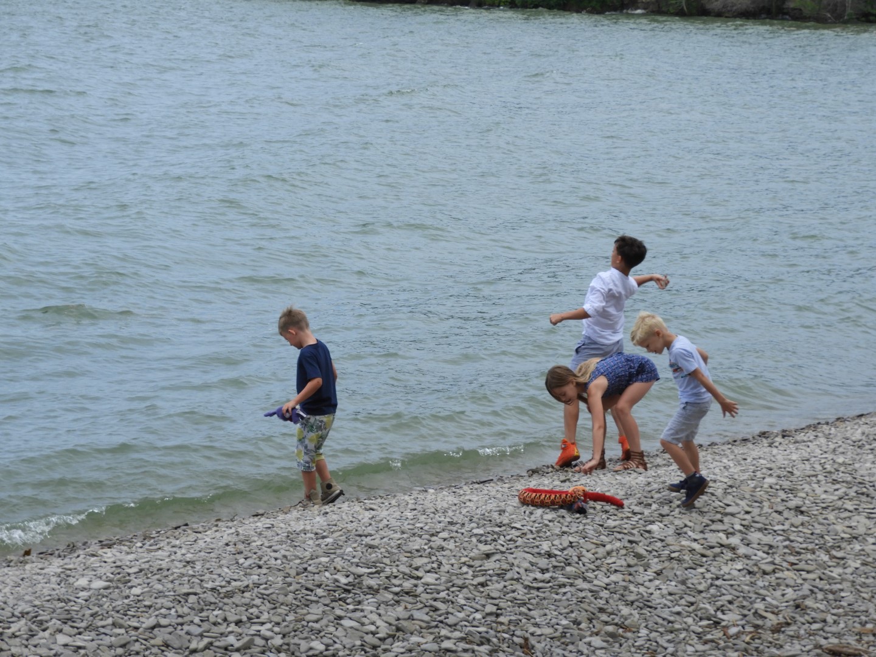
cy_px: 328
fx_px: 2657
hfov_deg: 18.7
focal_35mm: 105
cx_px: 438
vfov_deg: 14.1
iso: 100
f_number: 4.8
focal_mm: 18.8
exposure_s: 1/640
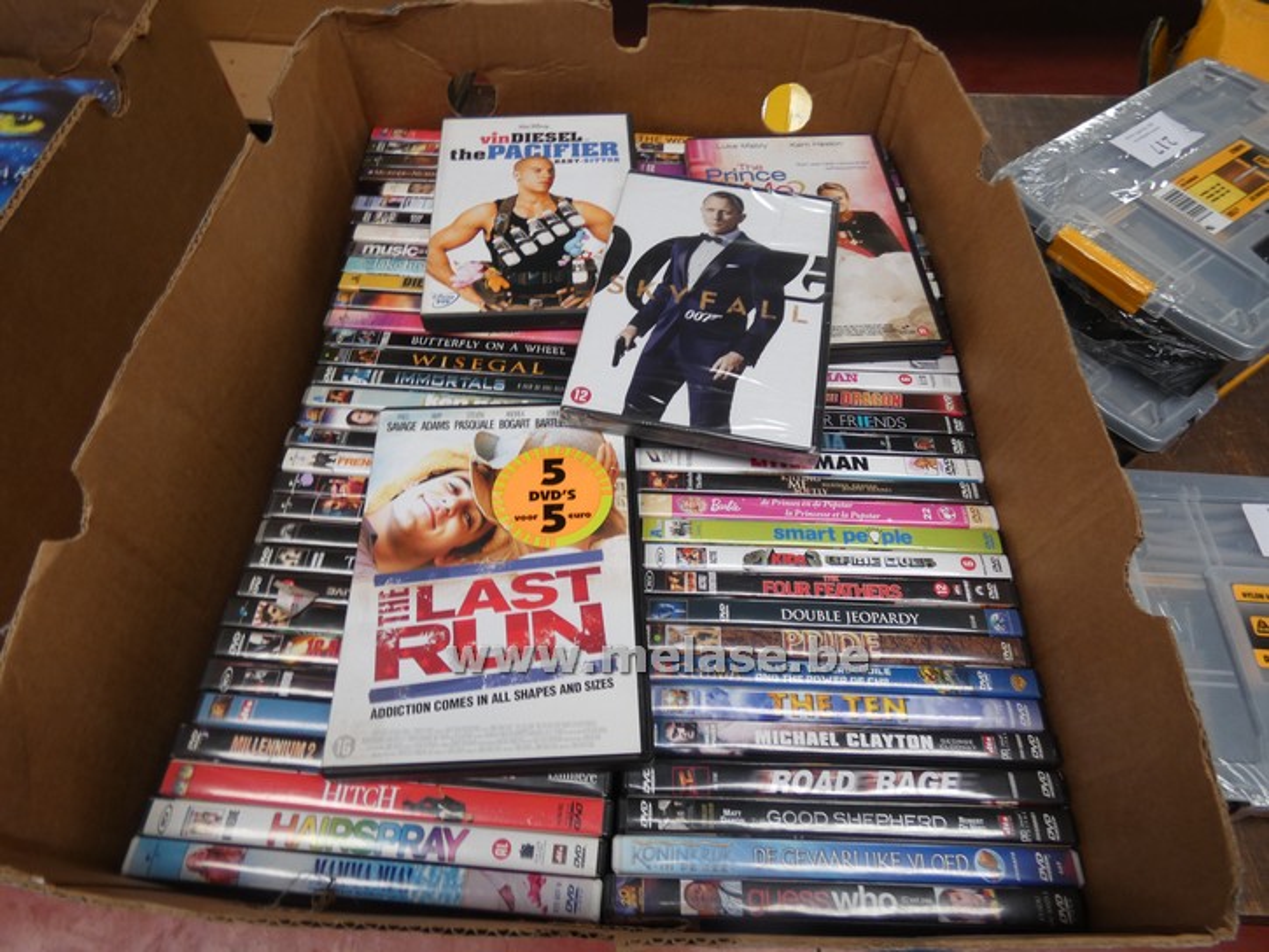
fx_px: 733
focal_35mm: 20
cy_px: 476
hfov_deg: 81.7
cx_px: 634
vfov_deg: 66.0
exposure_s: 1/60
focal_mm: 3.6
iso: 100
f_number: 2.8
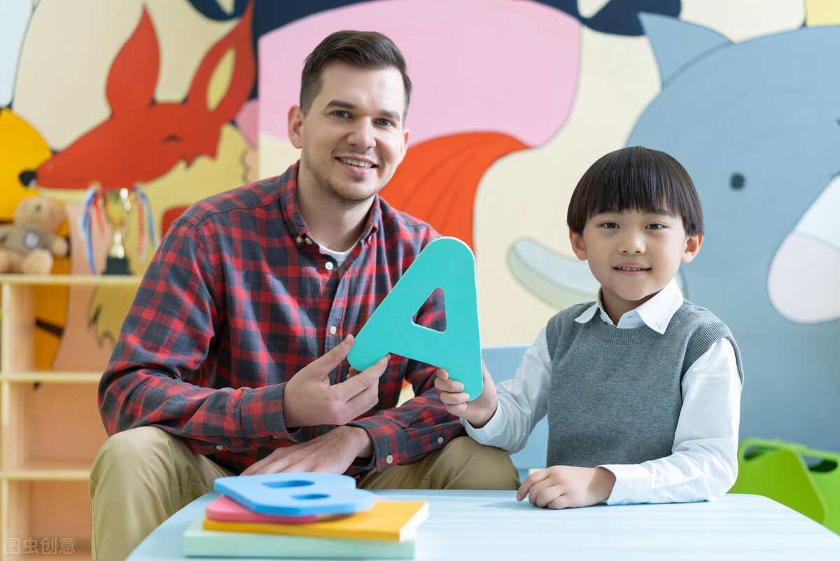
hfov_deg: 36.2
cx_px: 420
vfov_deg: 24.6
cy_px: 280
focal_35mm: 55
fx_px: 1284
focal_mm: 55
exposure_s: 1/250
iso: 200
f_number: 2.5
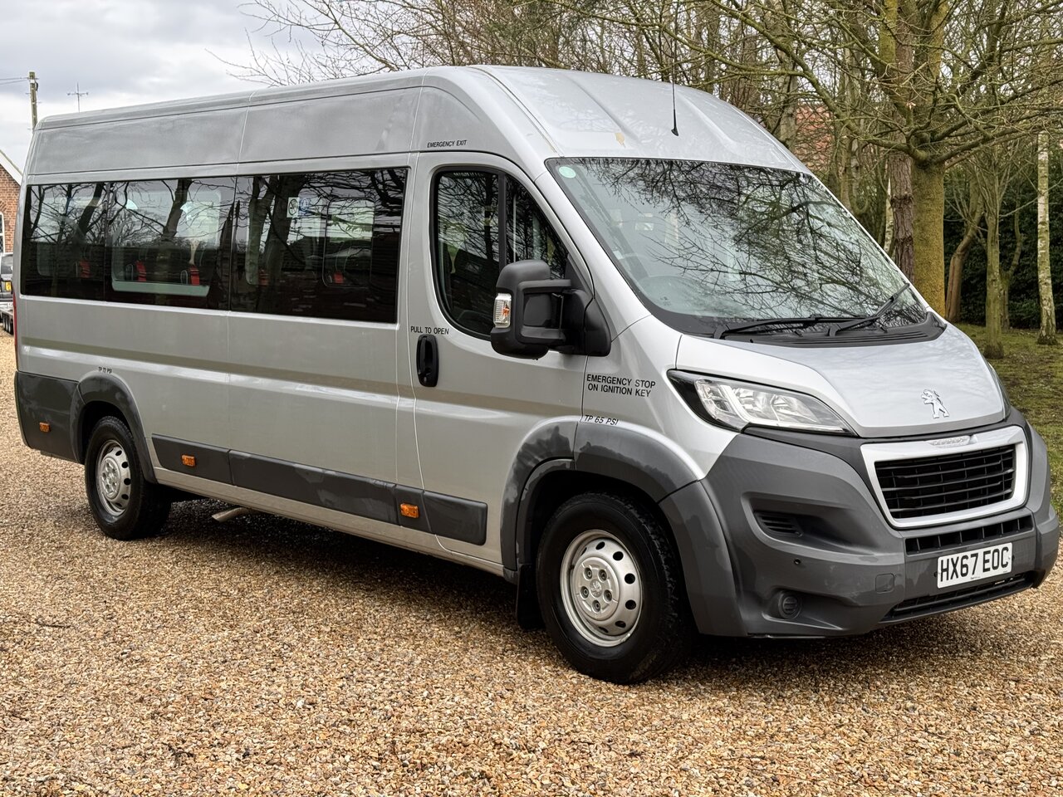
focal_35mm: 48
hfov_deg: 39.7
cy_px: 398
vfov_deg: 30.3
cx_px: 532
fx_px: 1474
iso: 64
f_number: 1.78
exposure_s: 1/323
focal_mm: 6.76
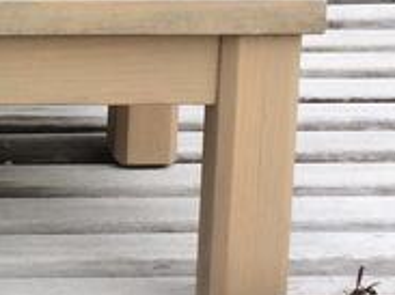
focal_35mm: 148
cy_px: -114
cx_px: -239
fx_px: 1688
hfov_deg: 12.5
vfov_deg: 9.8
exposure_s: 1/208
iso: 32
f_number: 2.2
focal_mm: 4.15
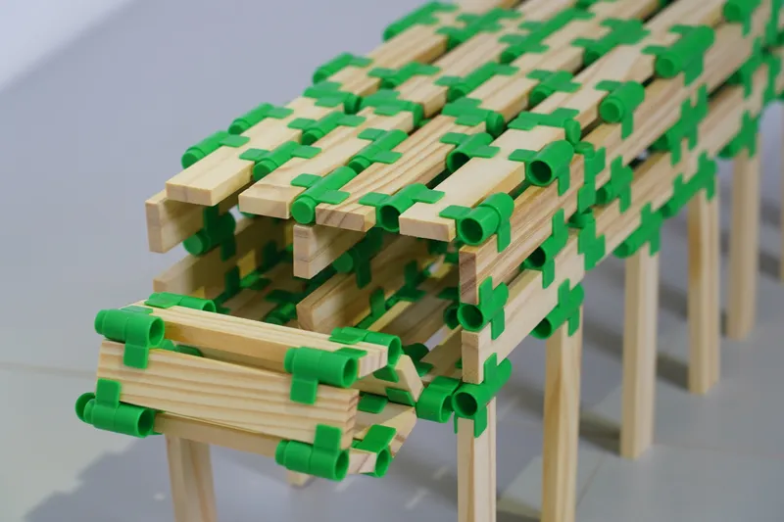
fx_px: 2286
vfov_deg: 13.0
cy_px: 261
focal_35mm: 105
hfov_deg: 19.5
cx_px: 392
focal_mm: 105
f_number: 5.6
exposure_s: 1/100
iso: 800
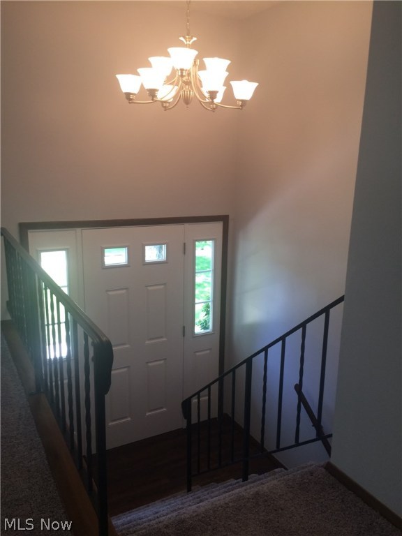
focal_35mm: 29
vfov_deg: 61.7
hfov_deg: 48.2
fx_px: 449
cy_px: 268
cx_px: 201
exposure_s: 1/30
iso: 40
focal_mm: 4.15
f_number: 2.2
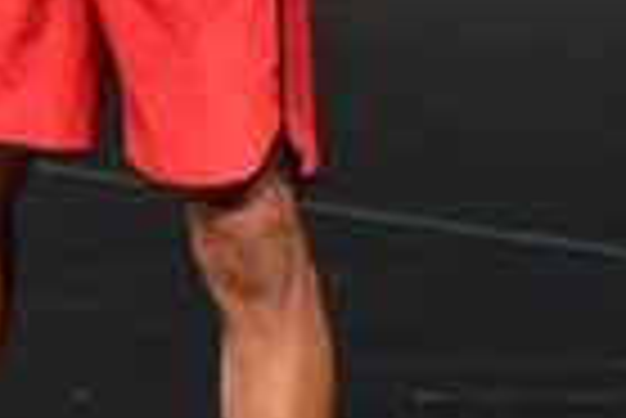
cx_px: -534
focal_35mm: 1754
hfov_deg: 1.2
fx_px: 30532
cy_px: -256
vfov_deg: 0.8
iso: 4000
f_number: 5.6
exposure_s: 1/400
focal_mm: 210
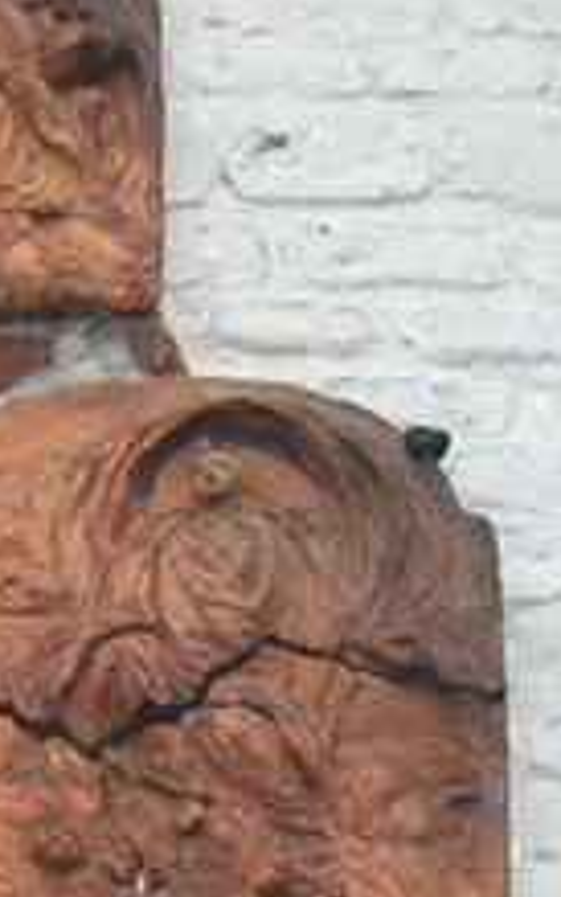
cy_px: 950
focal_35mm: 116
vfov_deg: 17.4
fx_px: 2836
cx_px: -147
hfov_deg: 11.1
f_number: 3.2
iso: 80
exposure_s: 1/160
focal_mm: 7.1
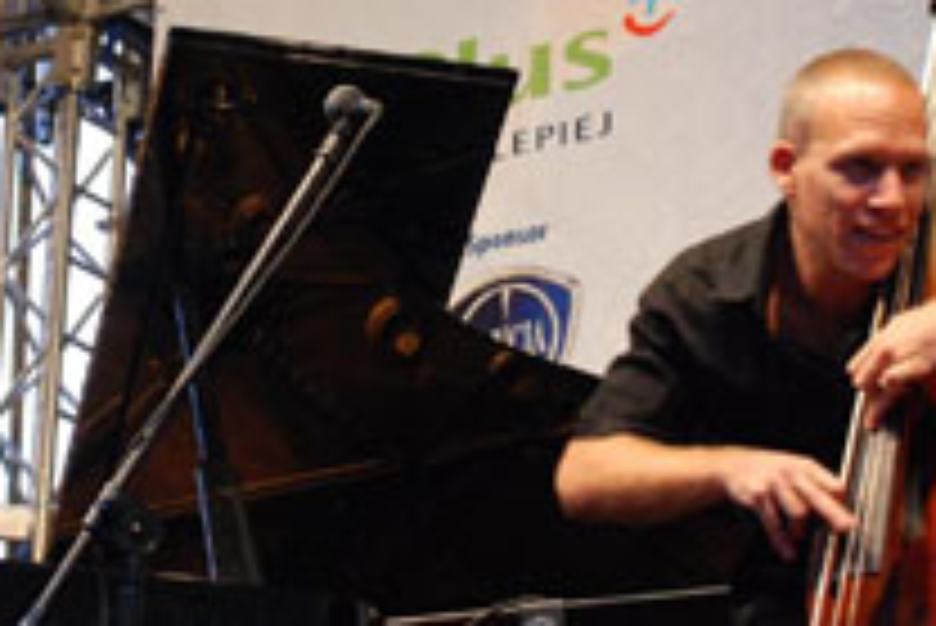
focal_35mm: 137
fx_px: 3564
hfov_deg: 14.9
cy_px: 245
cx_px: 266
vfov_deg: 10.0
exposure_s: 1/30
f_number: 4.5
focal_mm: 38
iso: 1250
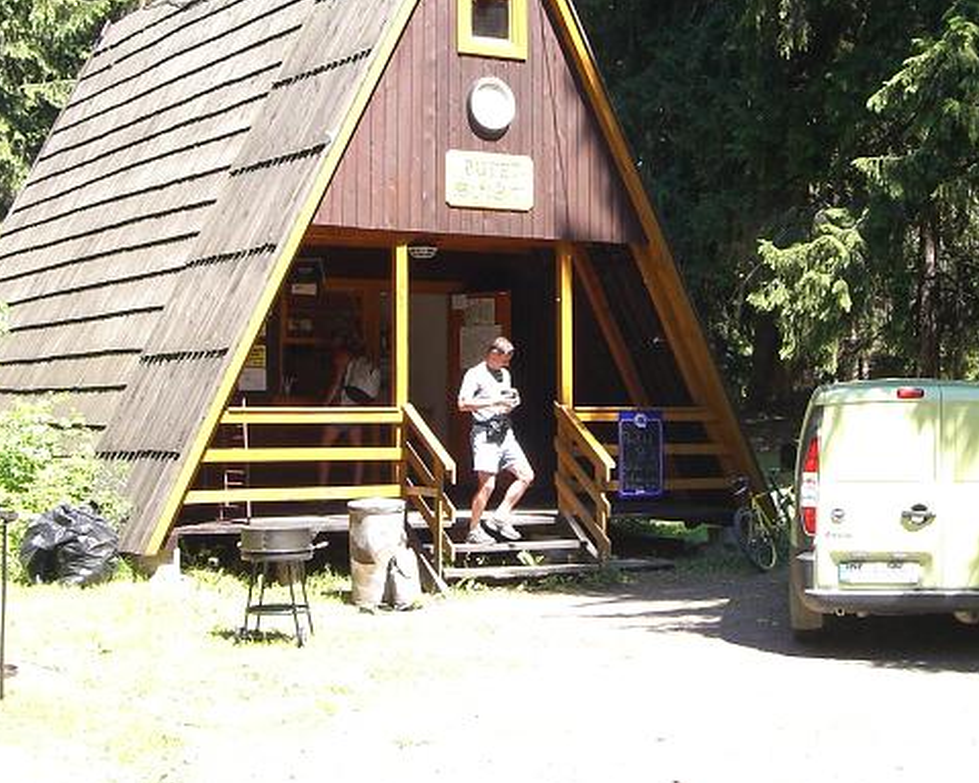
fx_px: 1796
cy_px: 247
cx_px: 576
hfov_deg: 30.4
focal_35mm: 62
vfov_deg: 24.4
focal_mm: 6.3
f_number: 4.4
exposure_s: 1/80
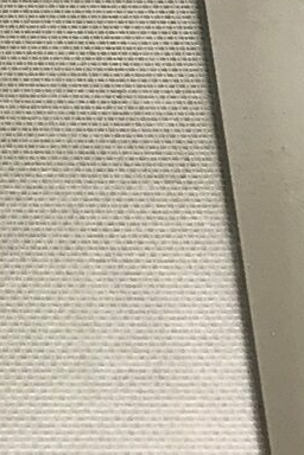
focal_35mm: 97
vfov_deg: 20.2
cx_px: -158
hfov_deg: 13.3
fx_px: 1229
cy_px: -34
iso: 50
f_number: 1.8
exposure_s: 1/17
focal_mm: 3.99
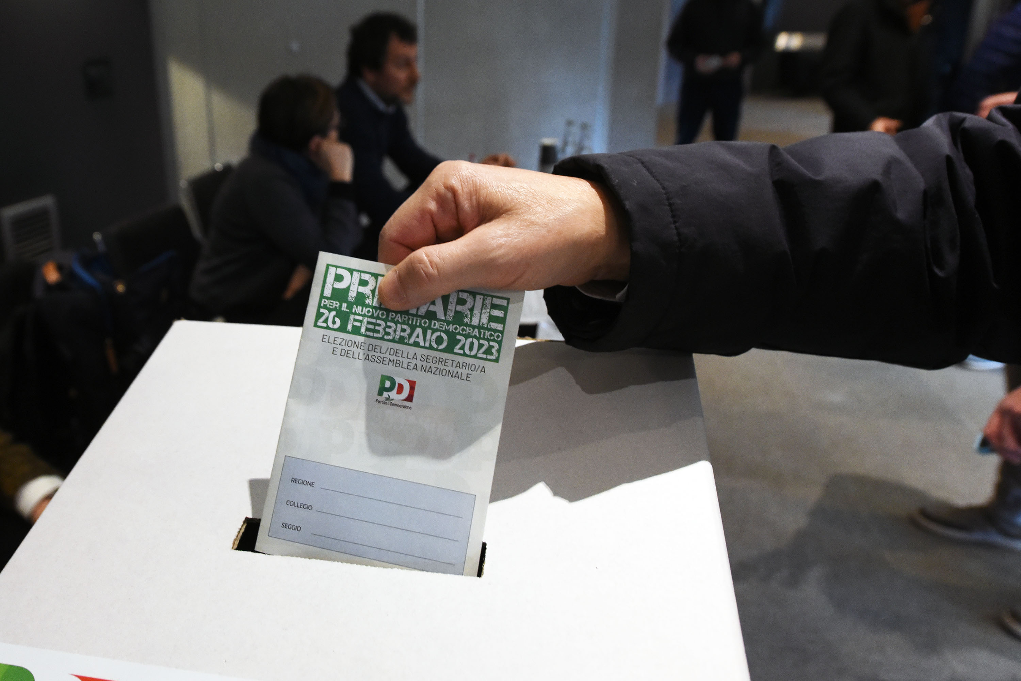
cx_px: 510
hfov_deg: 73.7
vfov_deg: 53.1
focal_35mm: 24
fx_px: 681
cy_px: 340
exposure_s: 1/80
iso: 3200
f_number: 5.6
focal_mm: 24
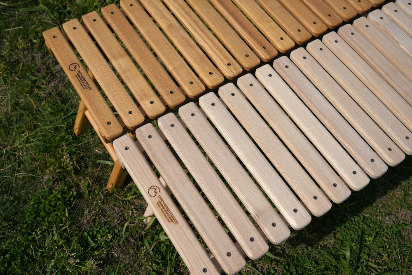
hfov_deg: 50.7
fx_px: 435
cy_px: 138
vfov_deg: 35.1
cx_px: 206
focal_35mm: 38
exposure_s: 1/1000
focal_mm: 38
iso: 160
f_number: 8
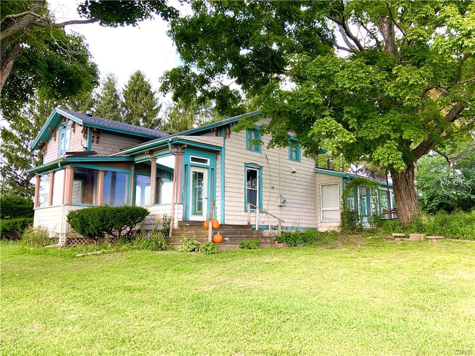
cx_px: 238
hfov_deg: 61.7
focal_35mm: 29
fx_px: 398
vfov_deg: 48.2
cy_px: 178
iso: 20
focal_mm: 3
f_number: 1.8
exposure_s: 1/122
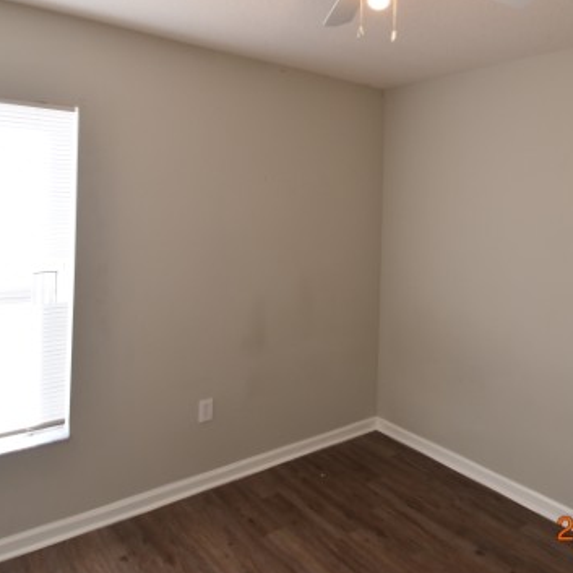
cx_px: 343
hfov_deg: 60.5
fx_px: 487
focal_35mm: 26
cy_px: 198
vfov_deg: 59.7
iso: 400
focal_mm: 10
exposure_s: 1/180
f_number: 6.7
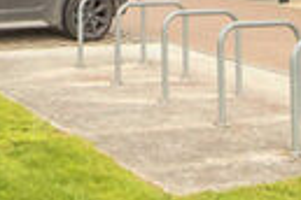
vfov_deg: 15.0
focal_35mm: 76
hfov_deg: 26.6
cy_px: -186
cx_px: 121
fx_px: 635
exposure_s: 1/500
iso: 500
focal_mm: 14
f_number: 11
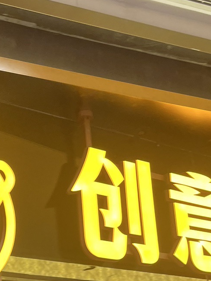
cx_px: 3
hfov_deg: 18.0
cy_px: 339
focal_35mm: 80
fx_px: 650
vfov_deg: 22.5
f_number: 1.6
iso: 80
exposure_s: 1/100
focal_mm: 5.1
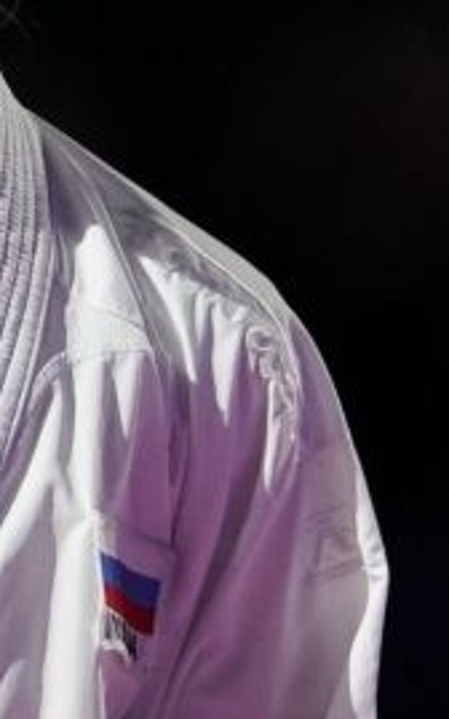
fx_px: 26700
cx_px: 200
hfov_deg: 1.0
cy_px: 342
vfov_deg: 1.5
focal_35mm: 1363
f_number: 2.8
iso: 2500
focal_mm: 200
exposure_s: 1/1000
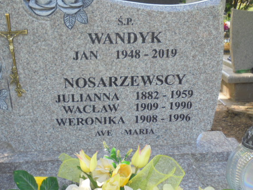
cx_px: 121
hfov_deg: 44.8
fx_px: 307
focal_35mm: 42
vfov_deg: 34.3
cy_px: 90
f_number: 4.2
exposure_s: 1/40
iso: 100
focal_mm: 6.9
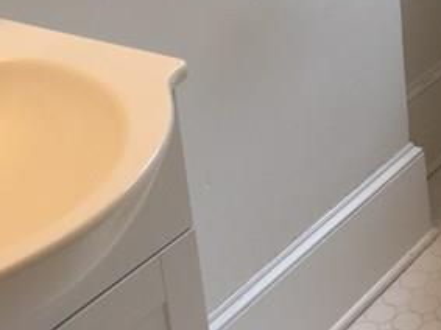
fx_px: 1337
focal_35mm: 105
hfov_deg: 17.9
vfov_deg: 13.9
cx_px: 511
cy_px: 8
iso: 32
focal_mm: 4.15
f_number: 2.2
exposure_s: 1/60
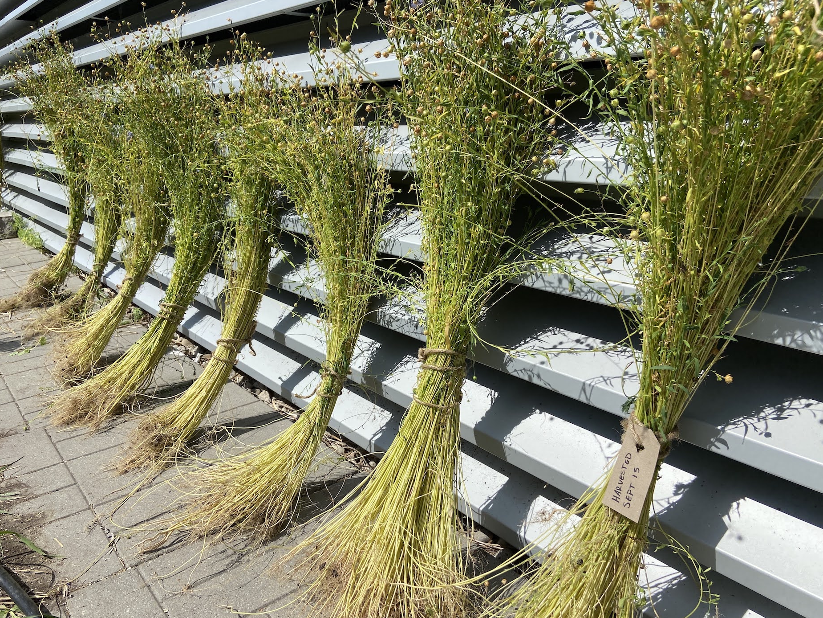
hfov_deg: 65.3
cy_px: 301
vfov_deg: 51.4
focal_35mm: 27
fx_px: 642
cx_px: 401
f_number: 1.8
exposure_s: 1/3401
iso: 32
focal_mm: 4.25
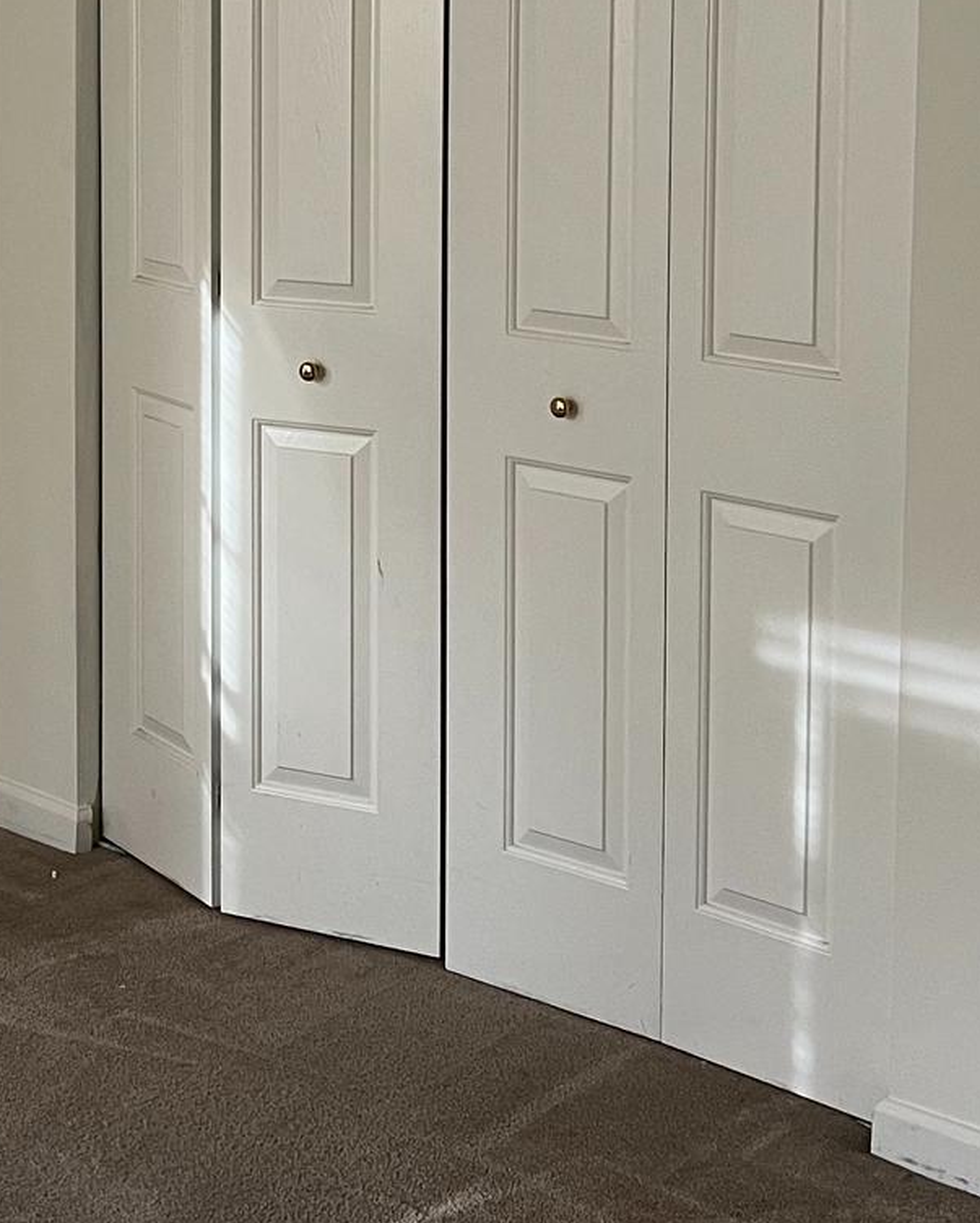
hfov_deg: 21.8
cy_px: 162
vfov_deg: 26.7
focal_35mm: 69
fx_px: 2500
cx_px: 132
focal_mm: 5.7
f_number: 1.5
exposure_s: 1/60
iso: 160
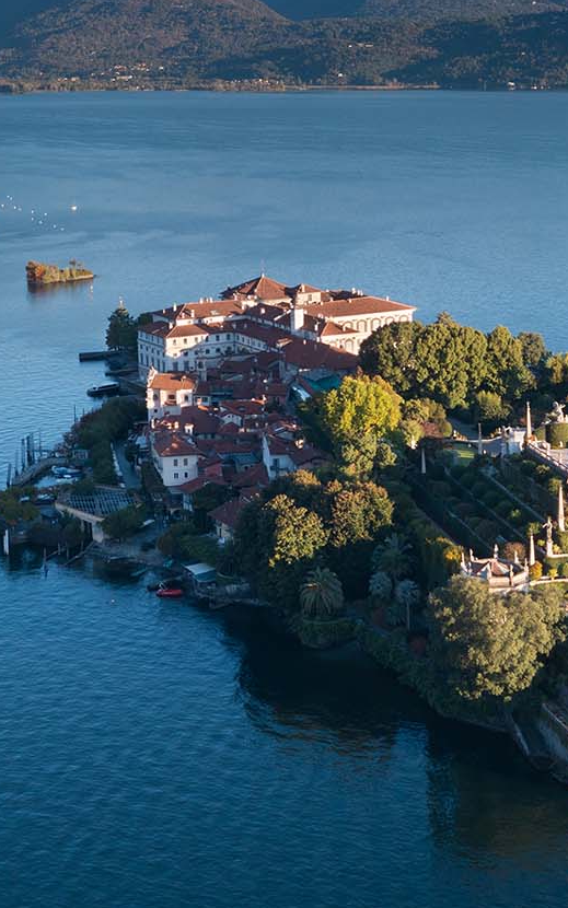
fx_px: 1634
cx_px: 303
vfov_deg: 30.9
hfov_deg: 19.7
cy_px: 309
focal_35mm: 66
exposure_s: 1/500
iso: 100
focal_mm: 10.26
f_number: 4.5
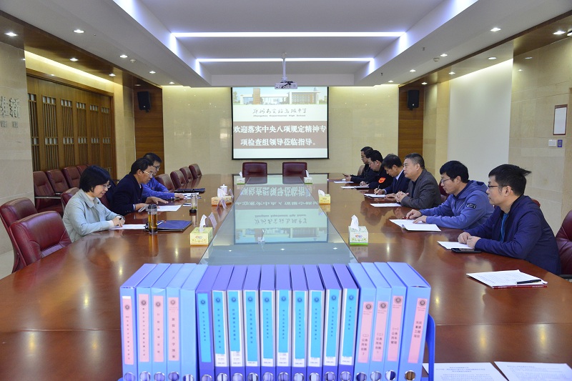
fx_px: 492
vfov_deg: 42.3
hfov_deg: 60.3
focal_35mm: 31
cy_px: 190
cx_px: 286
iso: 3200
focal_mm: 31
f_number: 5.6
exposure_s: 1/125
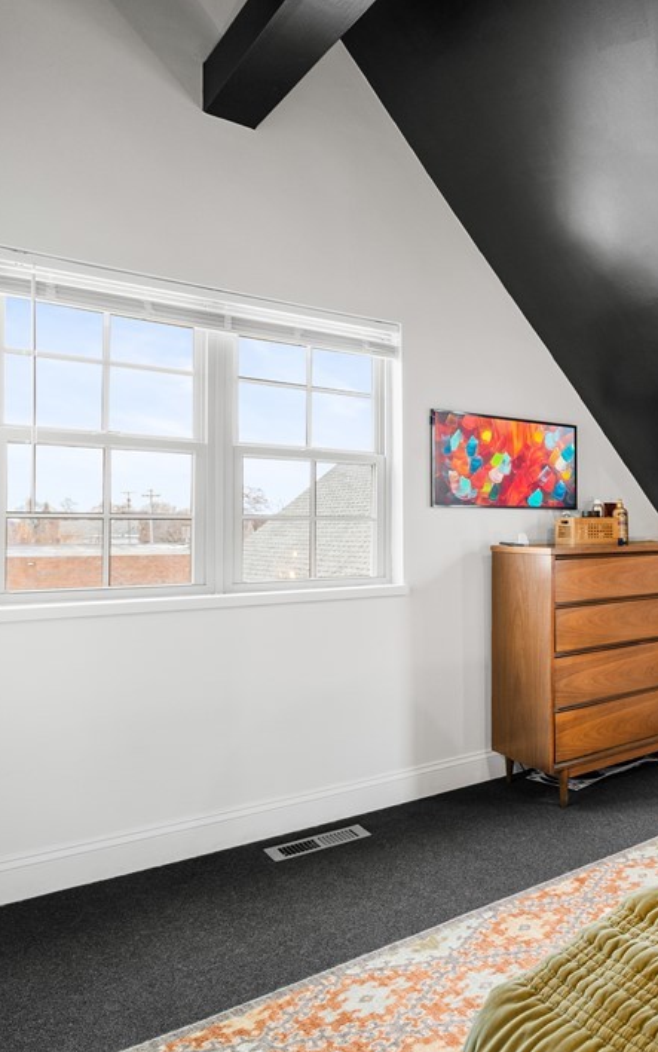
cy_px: 521
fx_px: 717
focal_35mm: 25
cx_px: 749
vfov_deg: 72.5
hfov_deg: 39.0
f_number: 8
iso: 400
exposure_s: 1/1.25
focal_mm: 16
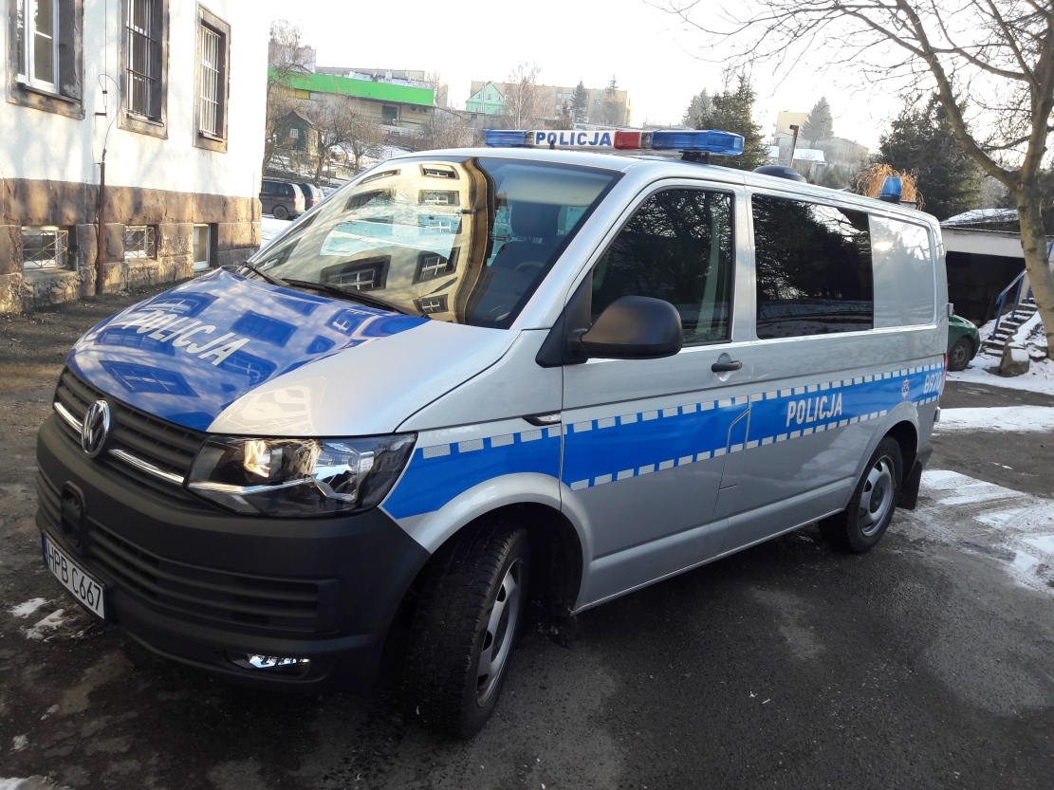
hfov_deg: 63.4
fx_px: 852
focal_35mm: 28
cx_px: 527
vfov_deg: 49.7
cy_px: 395
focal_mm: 3.7
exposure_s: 1/221
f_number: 1.9
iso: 40
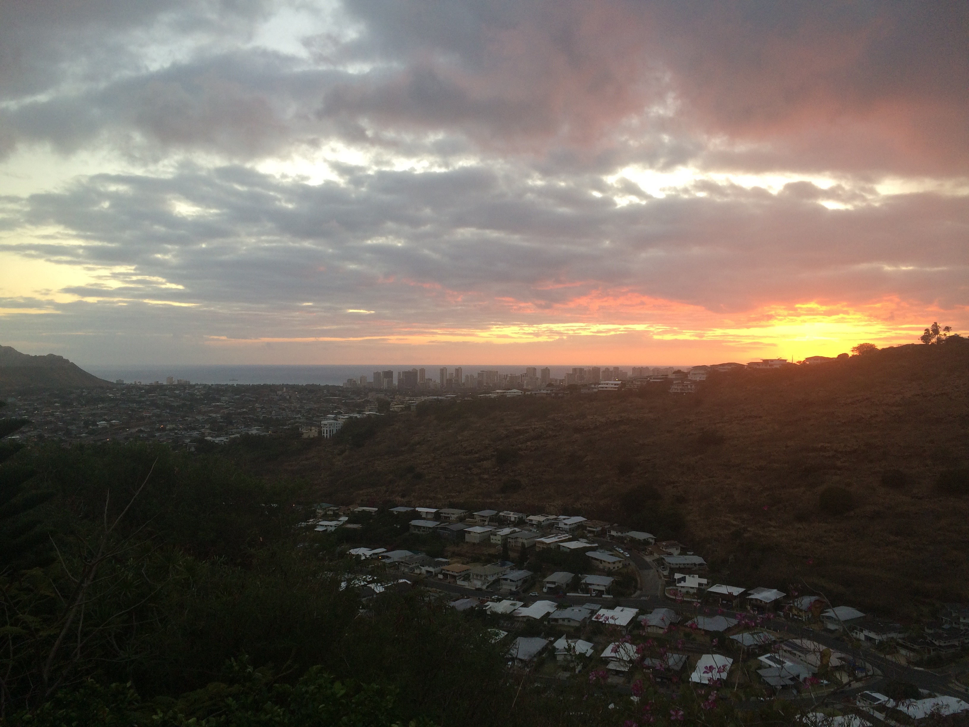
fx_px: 812
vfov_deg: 48.2
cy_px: 364
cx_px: 484
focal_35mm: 29
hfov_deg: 61.7
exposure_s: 1/60
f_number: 2.2
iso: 50
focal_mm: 4.15
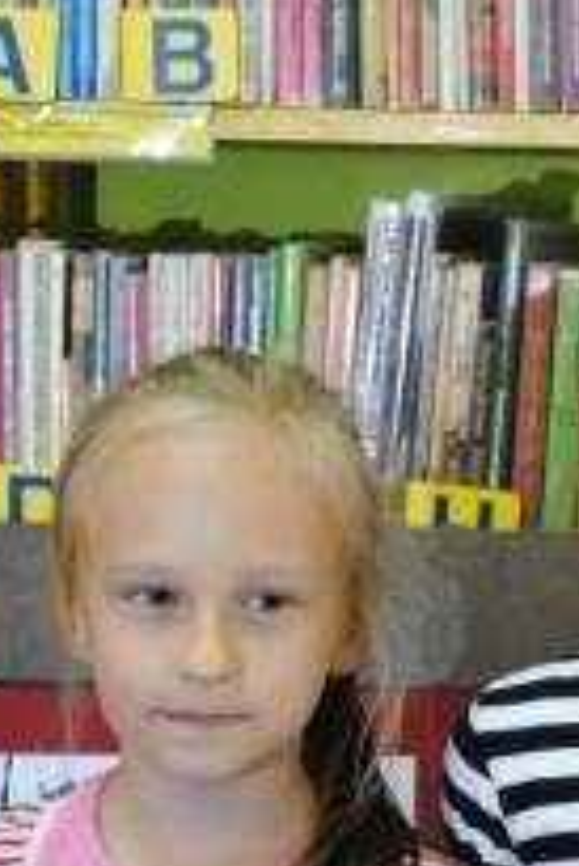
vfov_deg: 15.9
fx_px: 3107
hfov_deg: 10.1
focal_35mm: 129
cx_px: 1019
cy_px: 378
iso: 560
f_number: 3.8
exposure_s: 1/30
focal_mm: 22
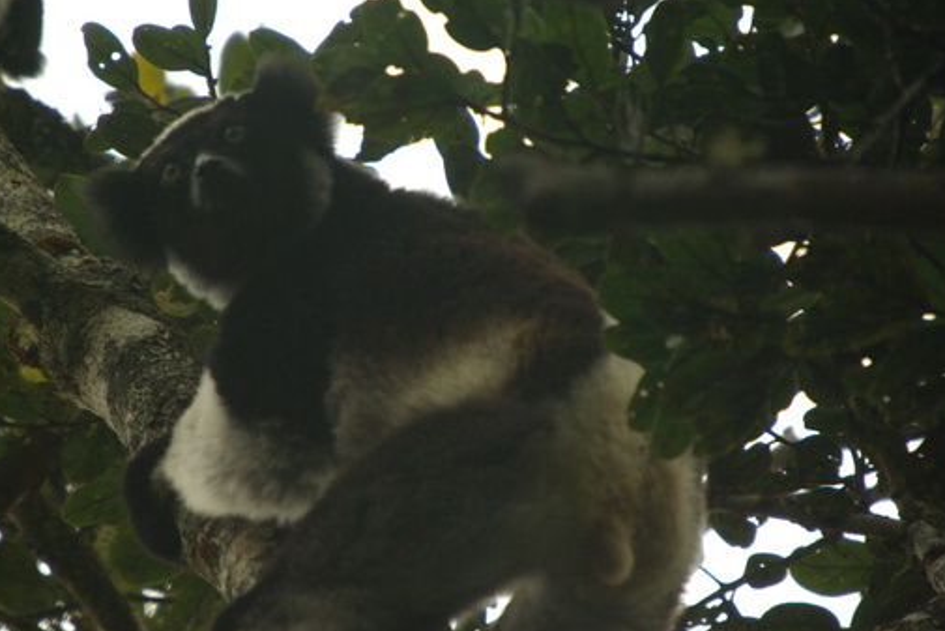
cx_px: 367
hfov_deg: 2.2
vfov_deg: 1.4
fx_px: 24943
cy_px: 299
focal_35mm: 950
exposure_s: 1/750
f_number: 6.7
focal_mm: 500
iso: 400
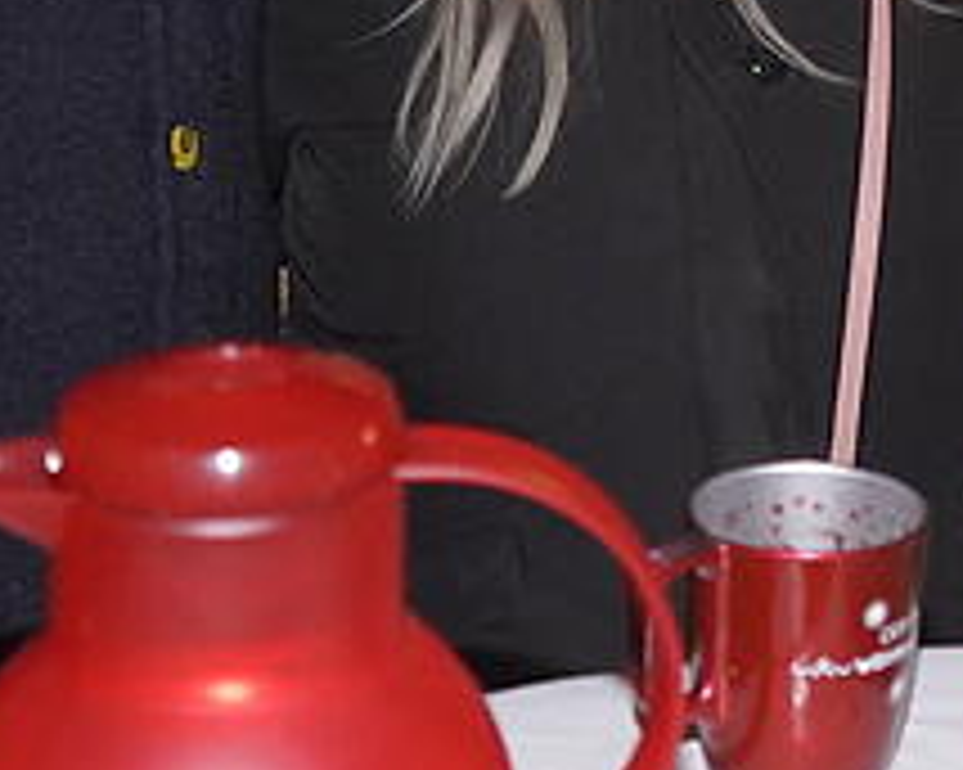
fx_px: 3276
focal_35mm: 115
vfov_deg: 13.0
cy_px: -209
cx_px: 1055
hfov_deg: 16.2
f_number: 3.5
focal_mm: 28
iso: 6400
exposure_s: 1/160
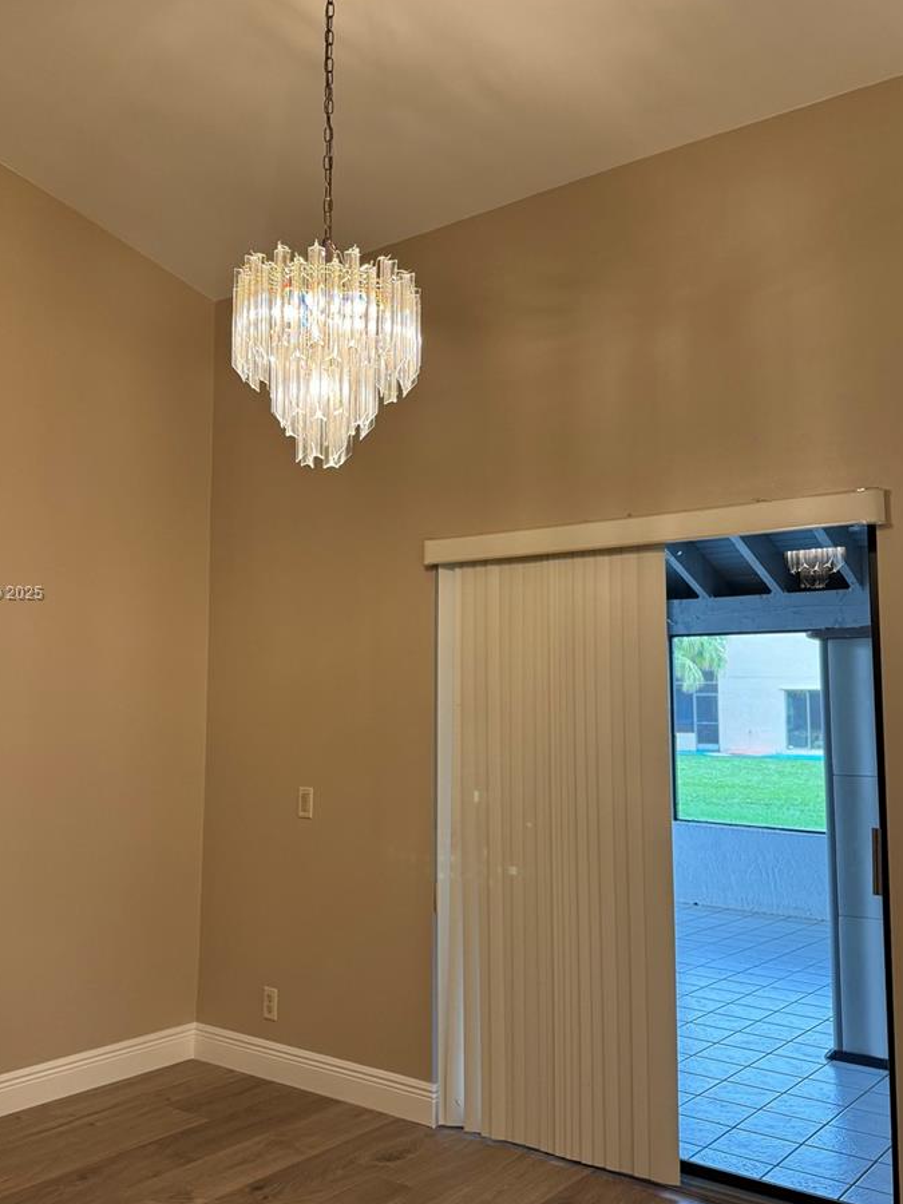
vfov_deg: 56.8
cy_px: 594
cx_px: 400
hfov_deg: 44.1
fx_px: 1113
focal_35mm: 32
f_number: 1.78
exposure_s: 1/60
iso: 200
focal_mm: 6.76
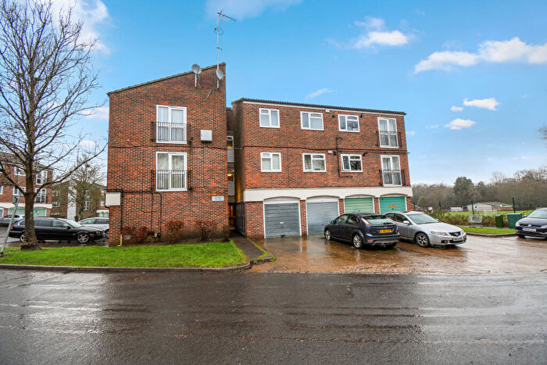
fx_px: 228
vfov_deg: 77.4
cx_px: 274
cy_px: 182
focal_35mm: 15
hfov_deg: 100.4
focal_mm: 10
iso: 200
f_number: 8
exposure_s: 1/20
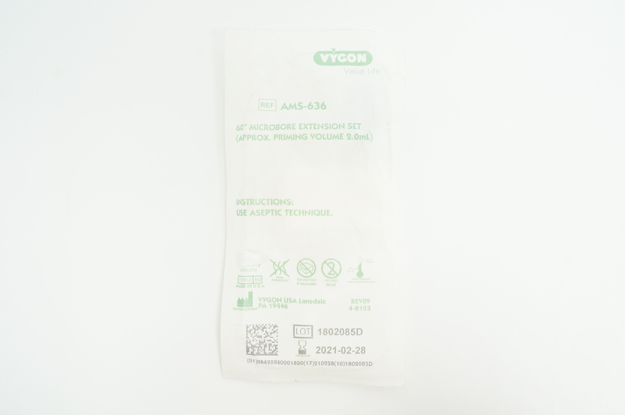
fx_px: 494
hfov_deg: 64.6
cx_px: 312
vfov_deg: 45.6
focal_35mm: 28
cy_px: 208
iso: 400
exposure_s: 1/15
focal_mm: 19
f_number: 9
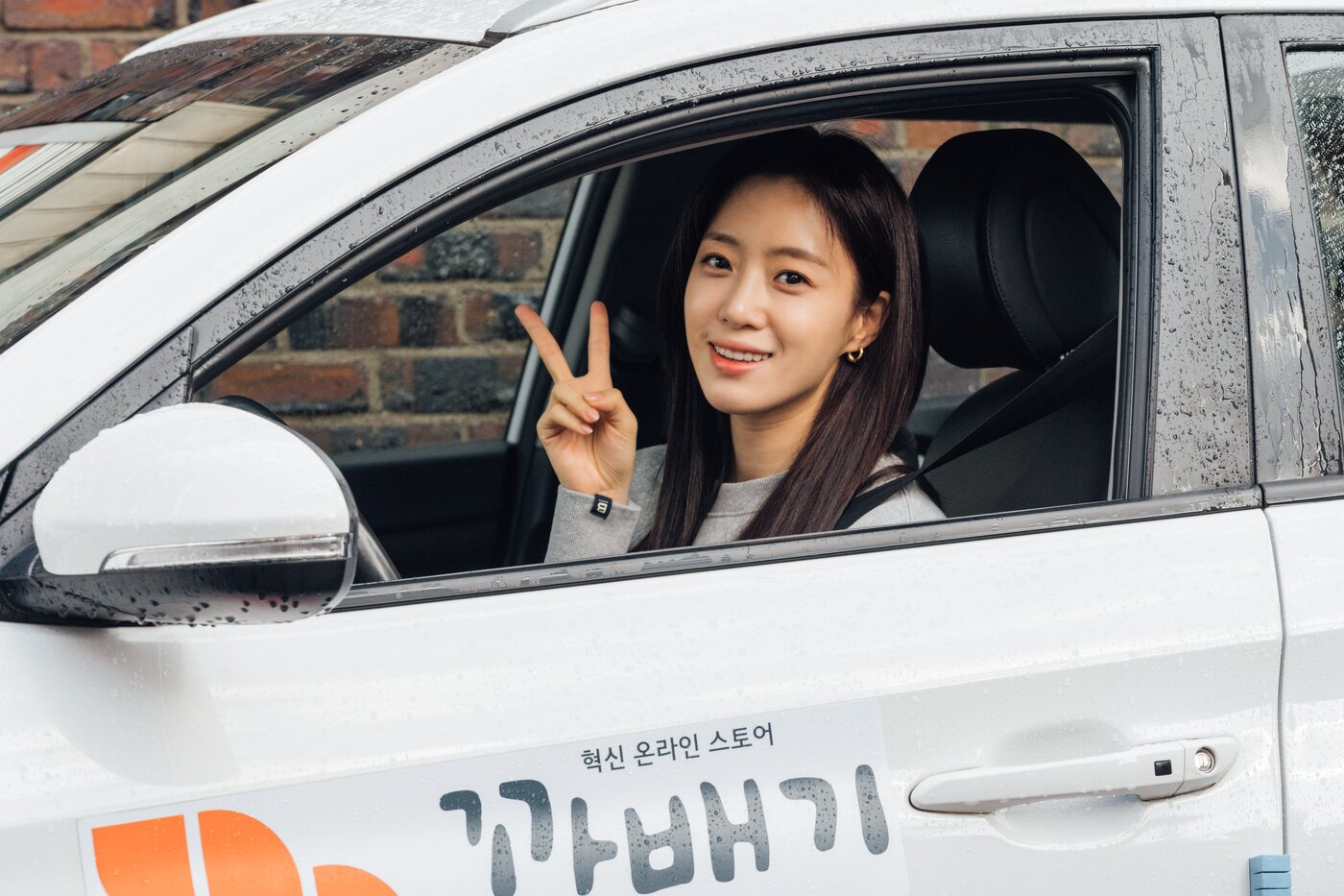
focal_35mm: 171
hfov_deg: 12.0
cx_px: 672
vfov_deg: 8.0
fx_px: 6383
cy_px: 448
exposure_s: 1/320
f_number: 9
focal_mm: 171
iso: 1600
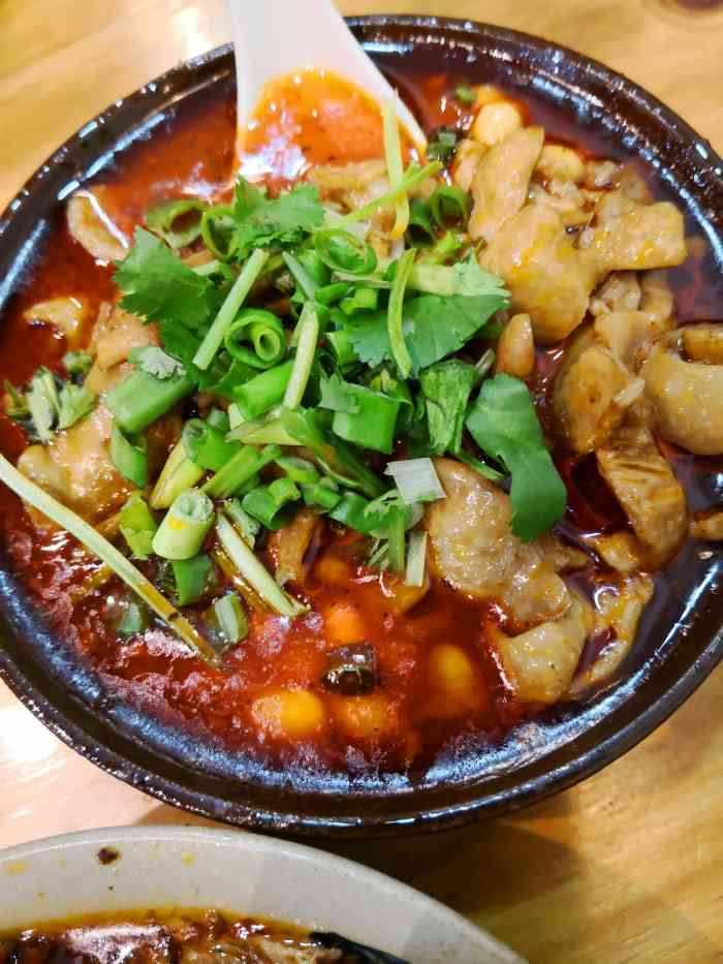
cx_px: 362
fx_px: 752
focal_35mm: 27
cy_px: 482
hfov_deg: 51.4
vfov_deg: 65.3
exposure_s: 1/100
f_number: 1.6
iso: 500
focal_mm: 3.95
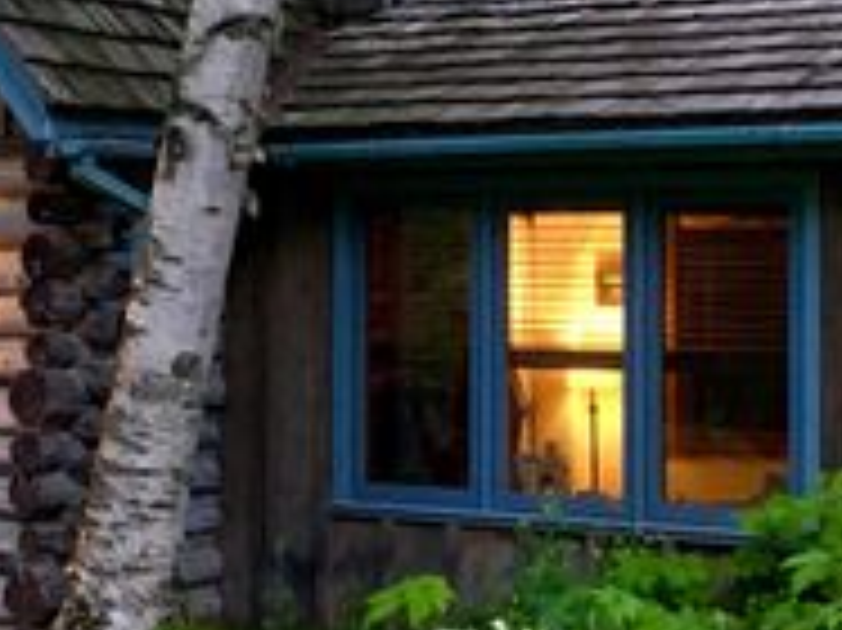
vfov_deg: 15.9
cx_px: 351
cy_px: 248
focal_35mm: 93
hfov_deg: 21.1
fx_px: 2261
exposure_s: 1/24
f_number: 2.2
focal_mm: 4.15
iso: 200
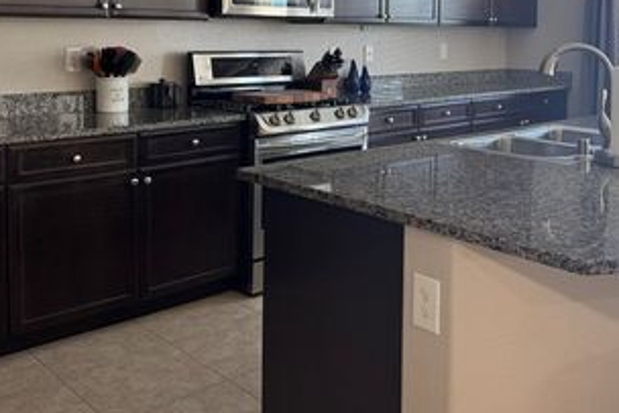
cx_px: 389
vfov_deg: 31.5
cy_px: 62
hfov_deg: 46.9
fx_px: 705
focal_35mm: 41
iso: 200
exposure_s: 1/60
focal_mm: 6.76
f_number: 1.78
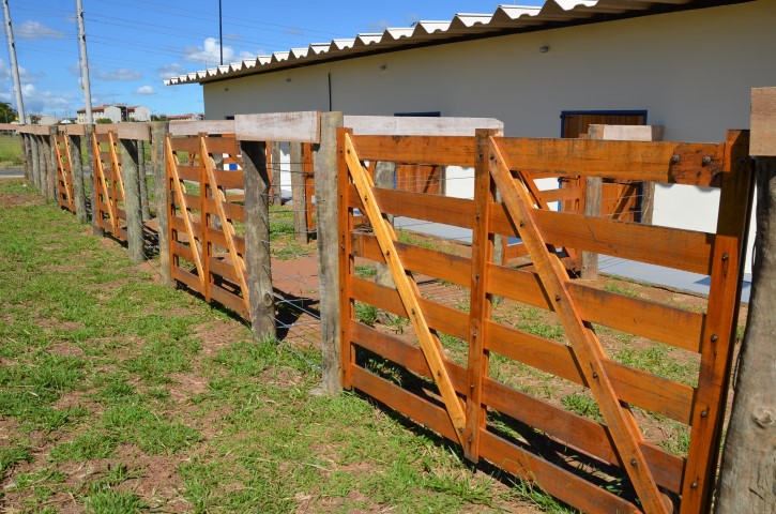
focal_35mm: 27
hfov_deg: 67.5
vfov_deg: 47.7
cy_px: 257
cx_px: 388
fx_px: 581
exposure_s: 1/250
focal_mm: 18
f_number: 8
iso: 110
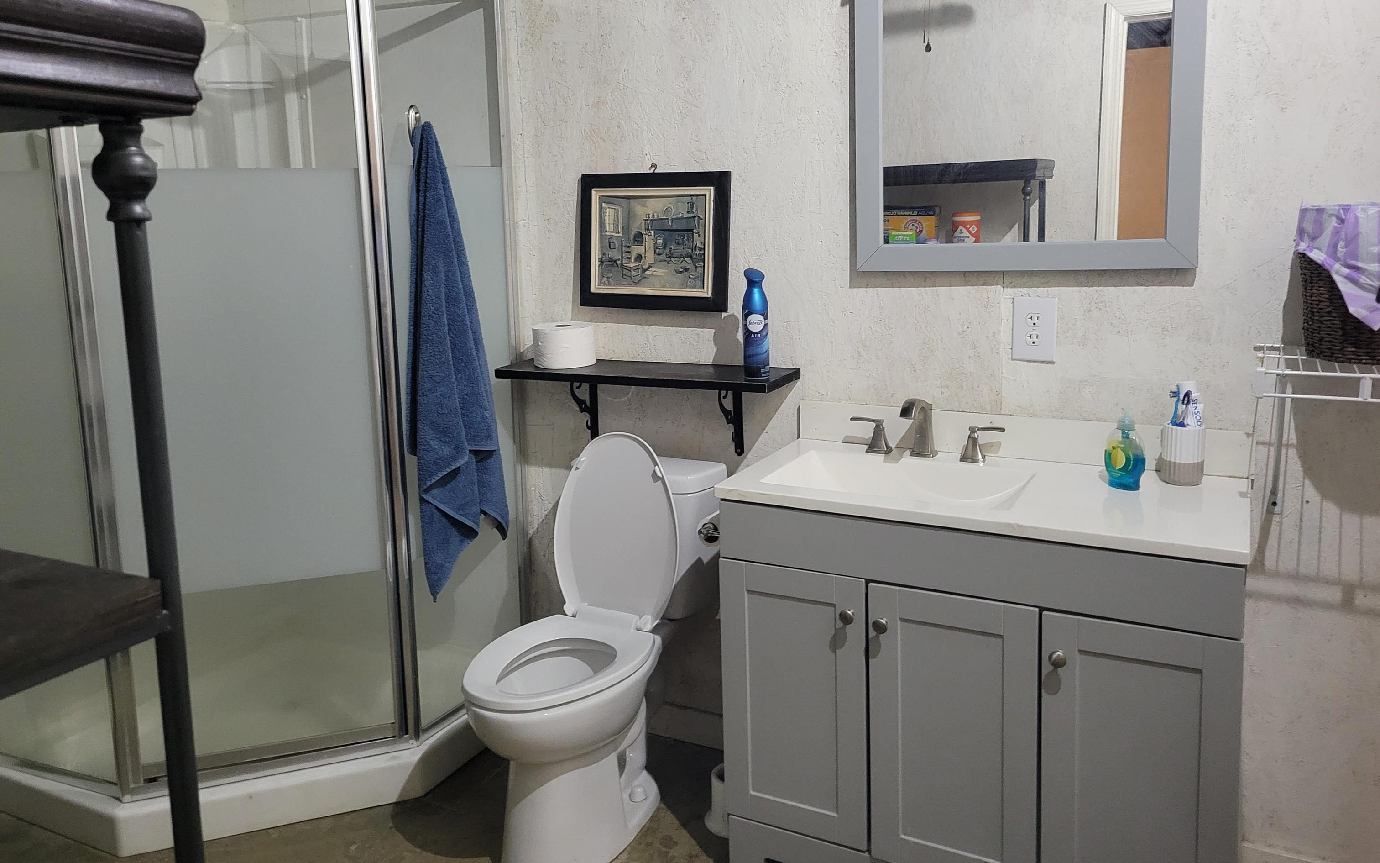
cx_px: 693
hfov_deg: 66.5
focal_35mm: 28
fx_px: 1053
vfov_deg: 44.4
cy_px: 360
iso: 640
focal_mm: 5.4
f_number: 1.8
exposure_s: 1/40
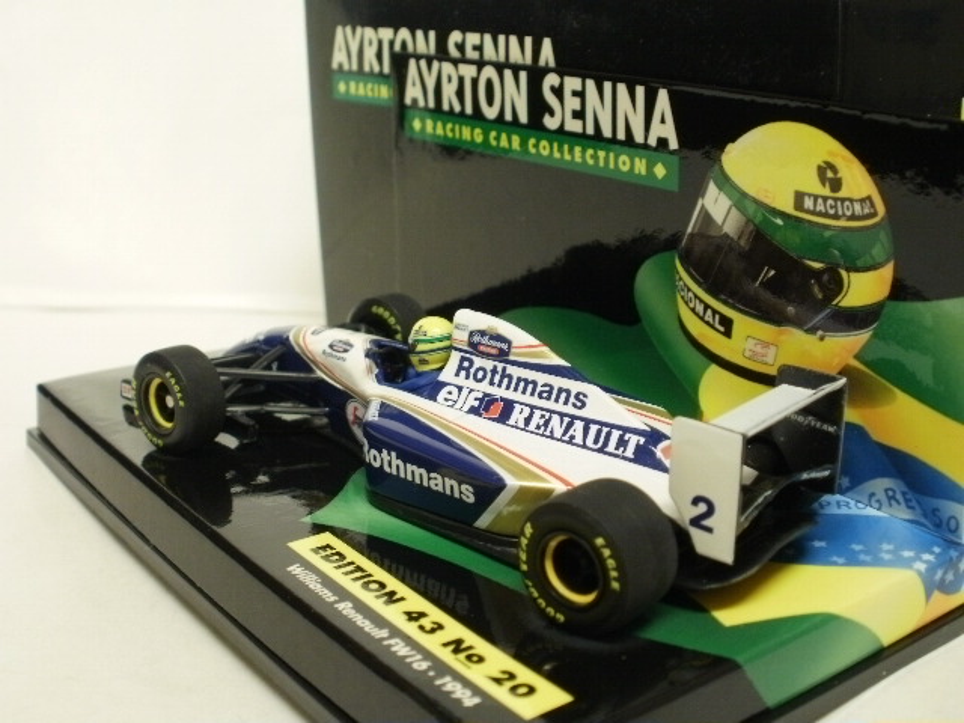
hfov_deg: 42.9
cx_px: 482
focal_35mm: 44
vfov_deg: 32.9
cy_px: 362
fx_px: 1225
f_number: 4
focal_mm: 7.7
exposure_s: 1/5
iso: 125
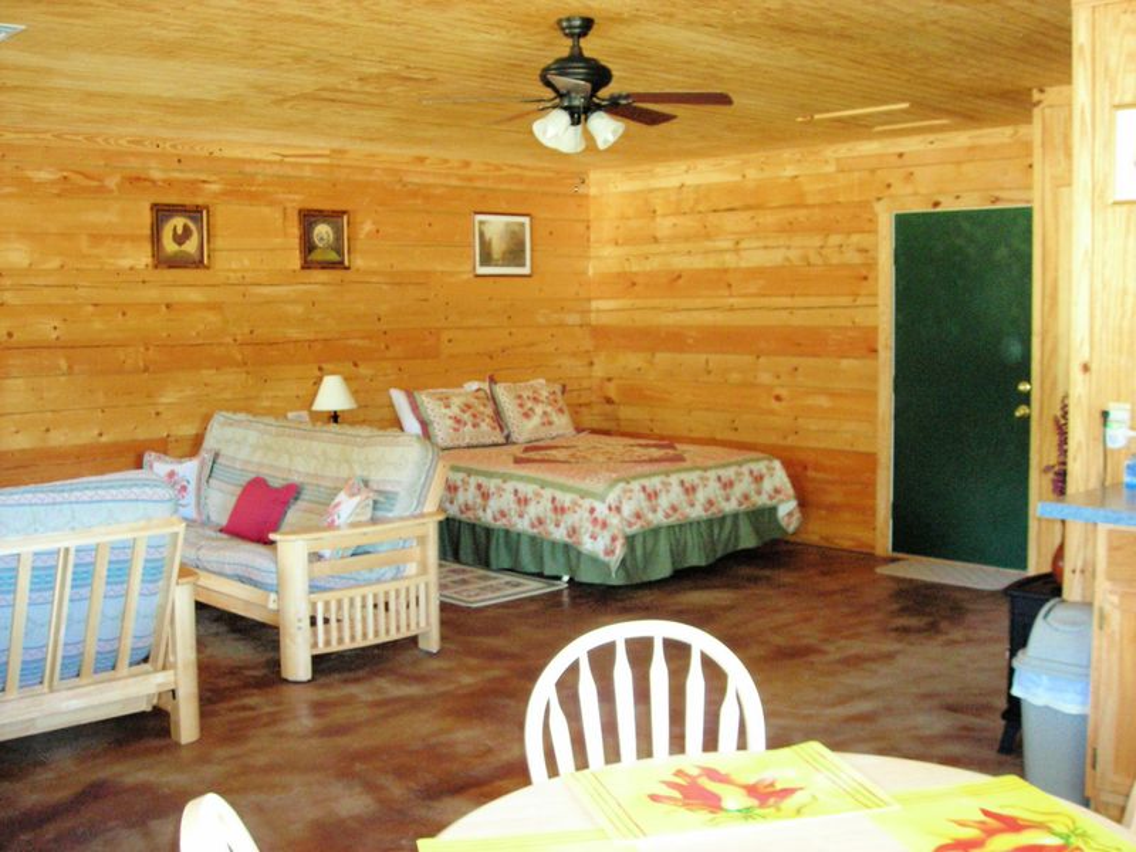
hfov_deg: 49.0
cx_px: 568
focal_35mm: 38
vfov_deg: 37.7
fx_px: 1247
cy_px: 426
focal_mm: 6.3
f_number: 3.2
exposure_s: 1/2.7
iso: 200
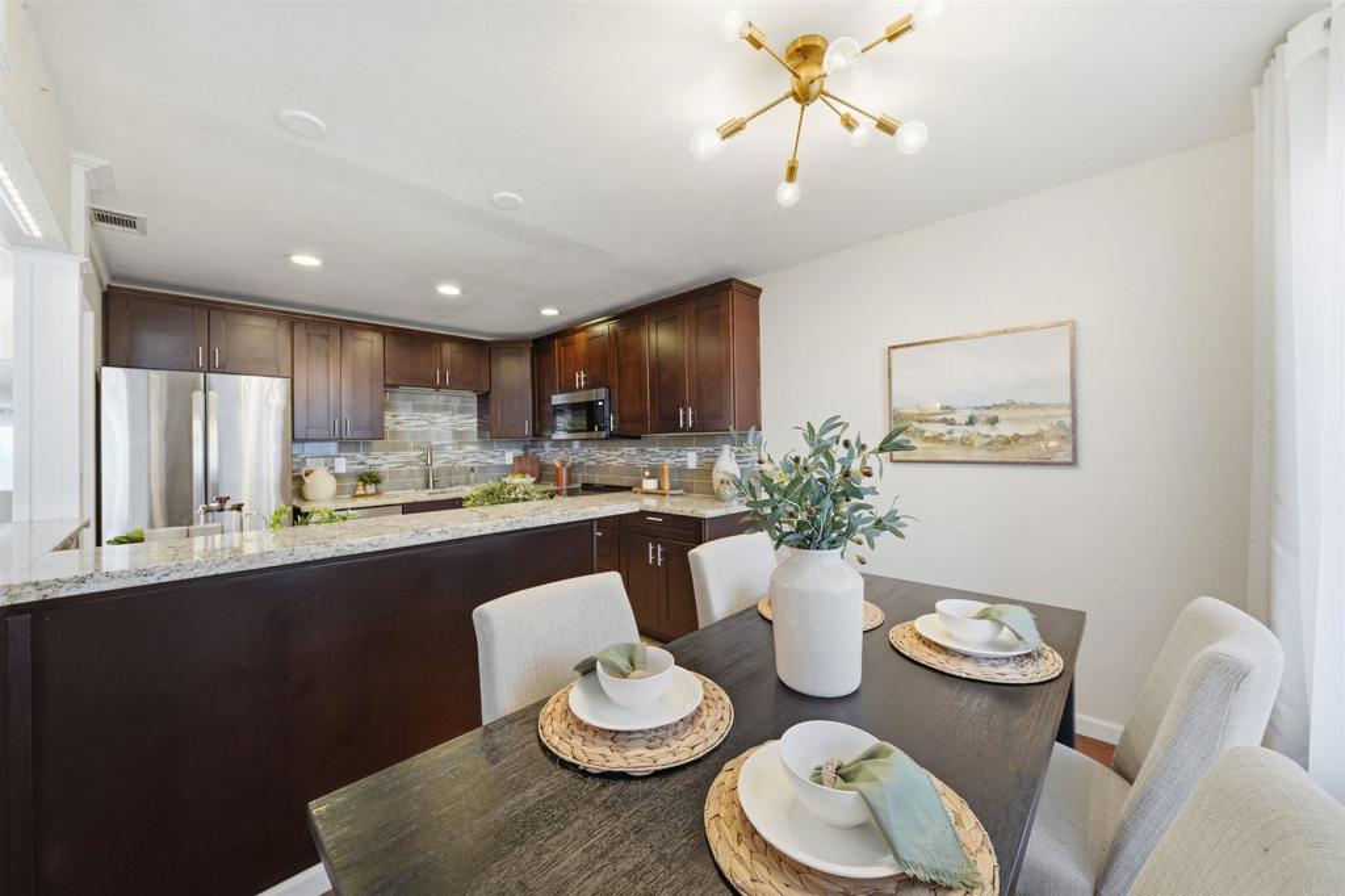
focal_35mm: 12
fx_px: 448
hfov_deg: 112.6
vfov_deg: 90.0
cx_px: 672
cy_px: 448
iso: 1000
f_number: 4.5
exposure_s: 1/1250
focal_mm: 12
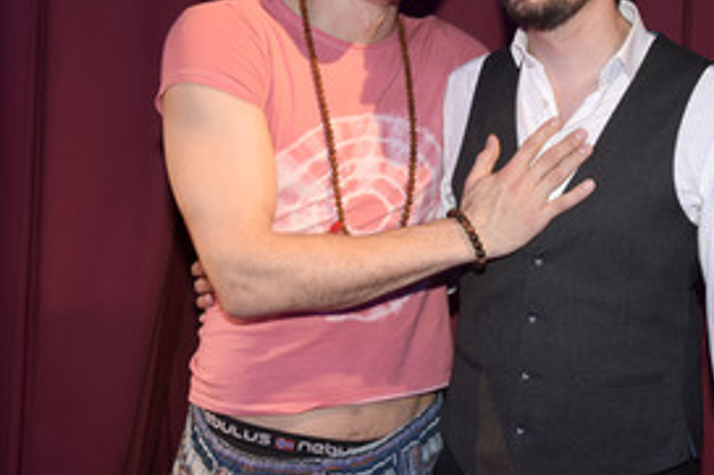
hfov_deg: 27.6
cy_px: 108
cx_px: 466
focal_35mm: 73
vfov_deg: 18.5
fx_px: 1447
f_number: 6.3
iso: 1250
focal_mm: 44
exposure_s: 1/60
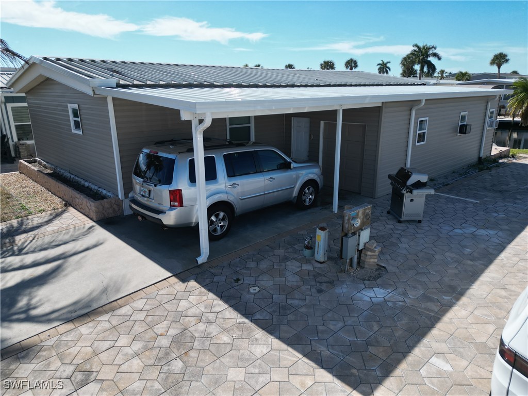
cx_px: 264
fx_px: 366
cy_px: 198
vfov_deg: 56.8
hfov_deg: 71.6
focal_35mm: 24
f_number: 1.7
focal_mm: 6.72
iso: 150
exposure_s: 1/4000
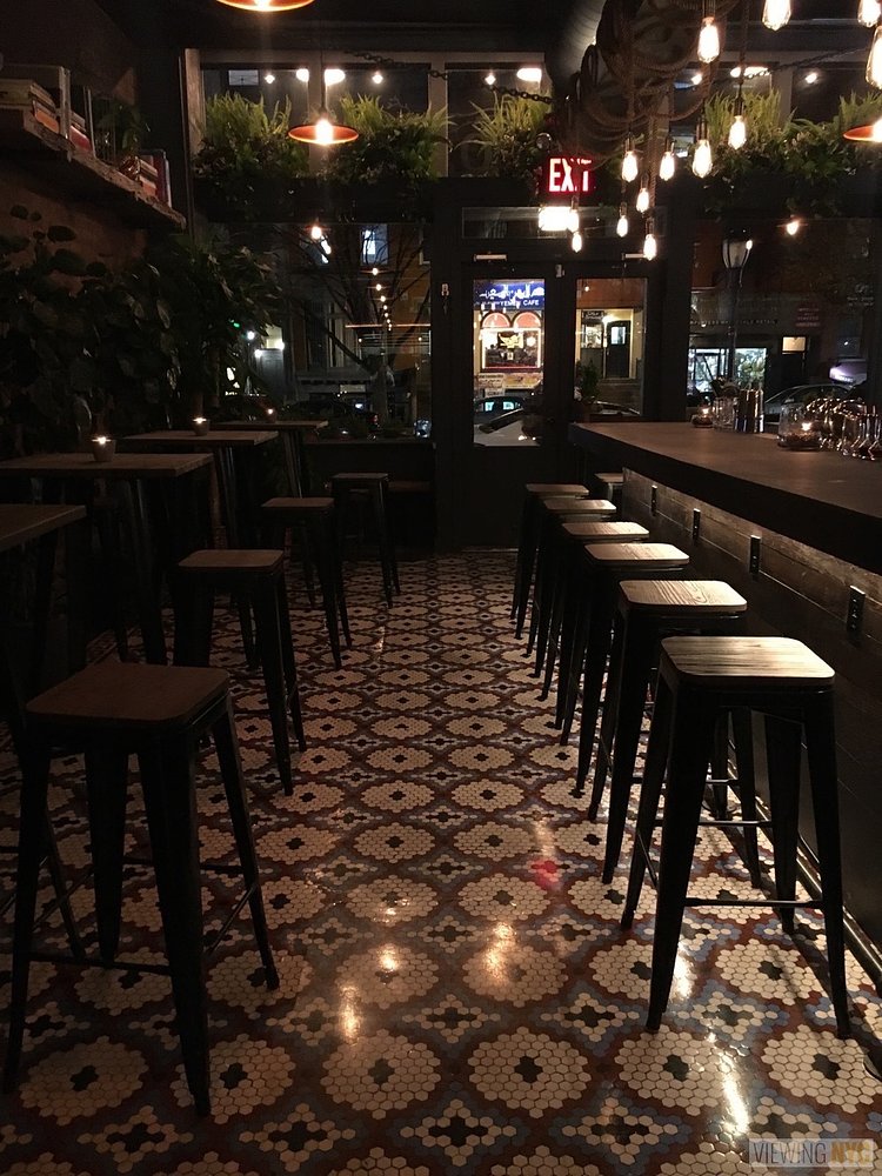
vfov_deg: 61.7
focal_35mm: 29
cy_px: 588
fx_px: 985
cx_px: 441
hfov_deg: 48.2
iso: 400
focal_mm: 4.15
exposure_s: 1/15
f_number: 2.2
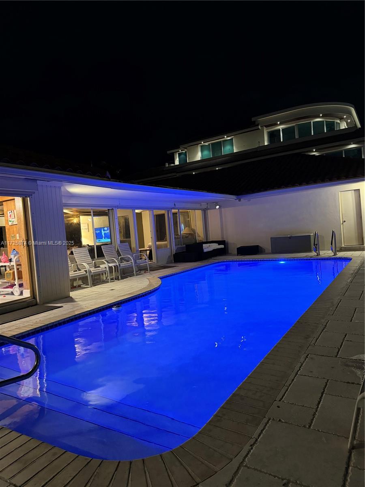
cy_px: 244
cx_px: 182
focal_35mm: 24
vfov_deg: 71.6
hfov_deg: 56.8
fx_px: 337
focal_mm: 6.76
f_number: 1.78
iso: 800
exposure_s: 1/30
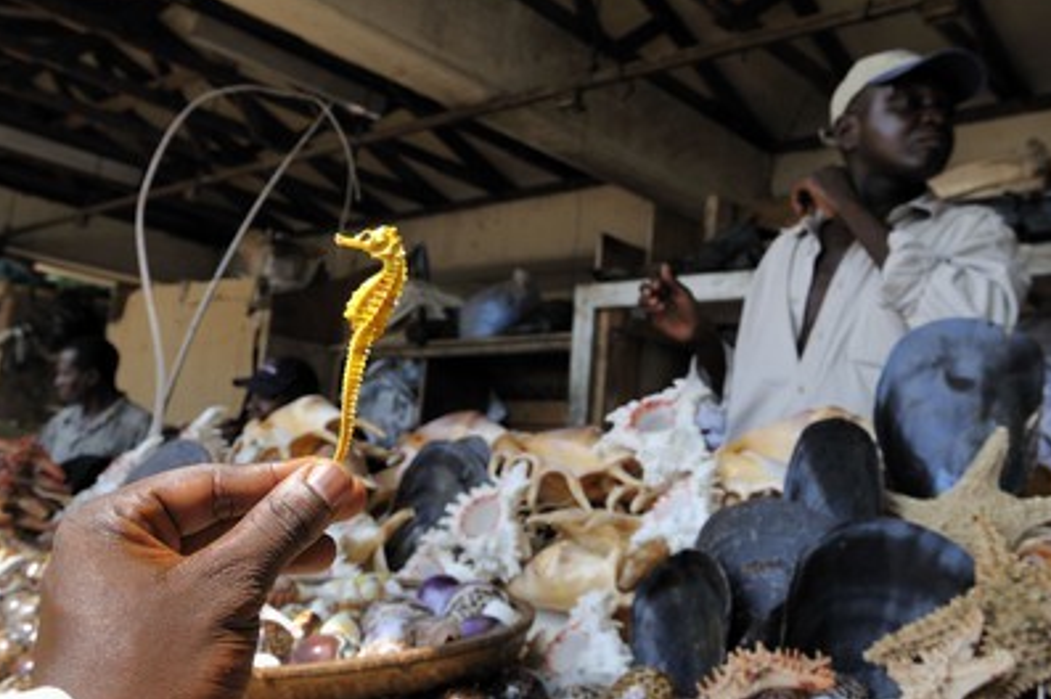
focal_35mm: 36
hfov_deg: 53.2
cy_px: 334
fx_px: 1050
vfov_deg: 36.8
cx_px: 535
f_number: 11
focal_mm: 34
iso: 400
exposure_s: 1/160
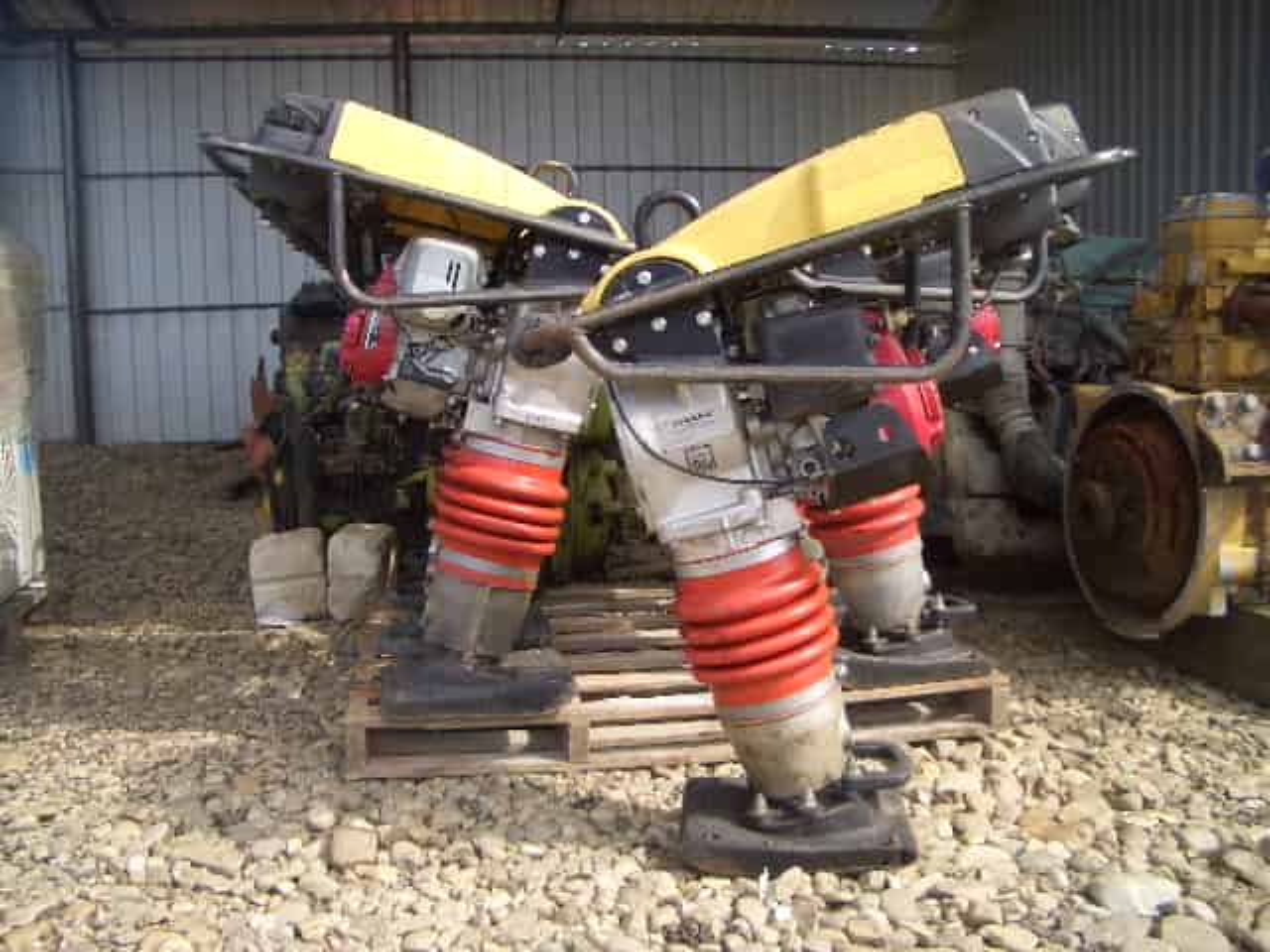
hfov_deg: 52.6
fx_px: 1284
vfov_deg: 40.7
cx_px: 635
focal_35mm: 35
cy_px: 476
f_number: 2.6
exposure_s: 1/320
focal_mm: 5.8
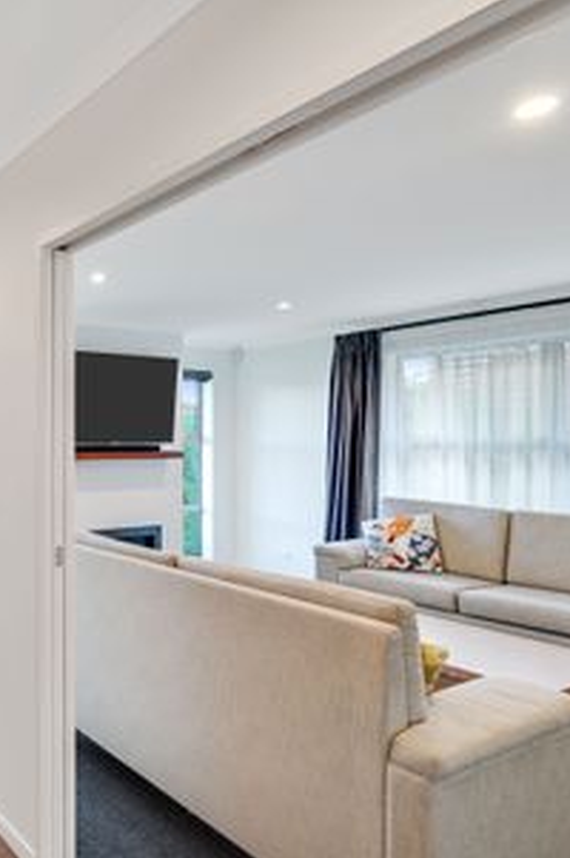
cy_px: 443
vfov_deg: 71.5
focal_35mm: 25
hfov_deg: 42.4
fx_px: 595
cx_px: -28
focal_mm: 16
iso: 200
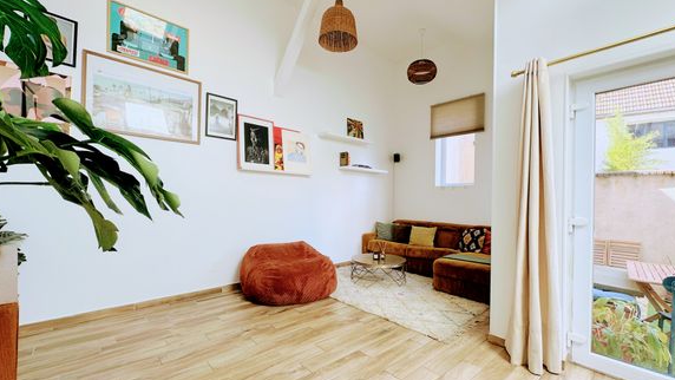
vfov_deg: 67.1
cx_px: 346
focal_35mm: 16
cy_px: 199
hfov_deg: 99.3
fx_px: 286
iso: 50
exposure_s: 1/100
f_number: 2.2
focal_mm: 2.22
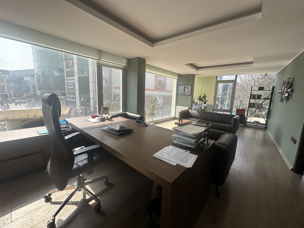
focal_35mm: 14
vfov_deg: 85.7
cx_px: 152
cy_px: 114
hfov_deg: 102.1
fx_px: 123
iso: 40
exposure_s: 1/132
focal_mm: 2.22
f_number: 2.2
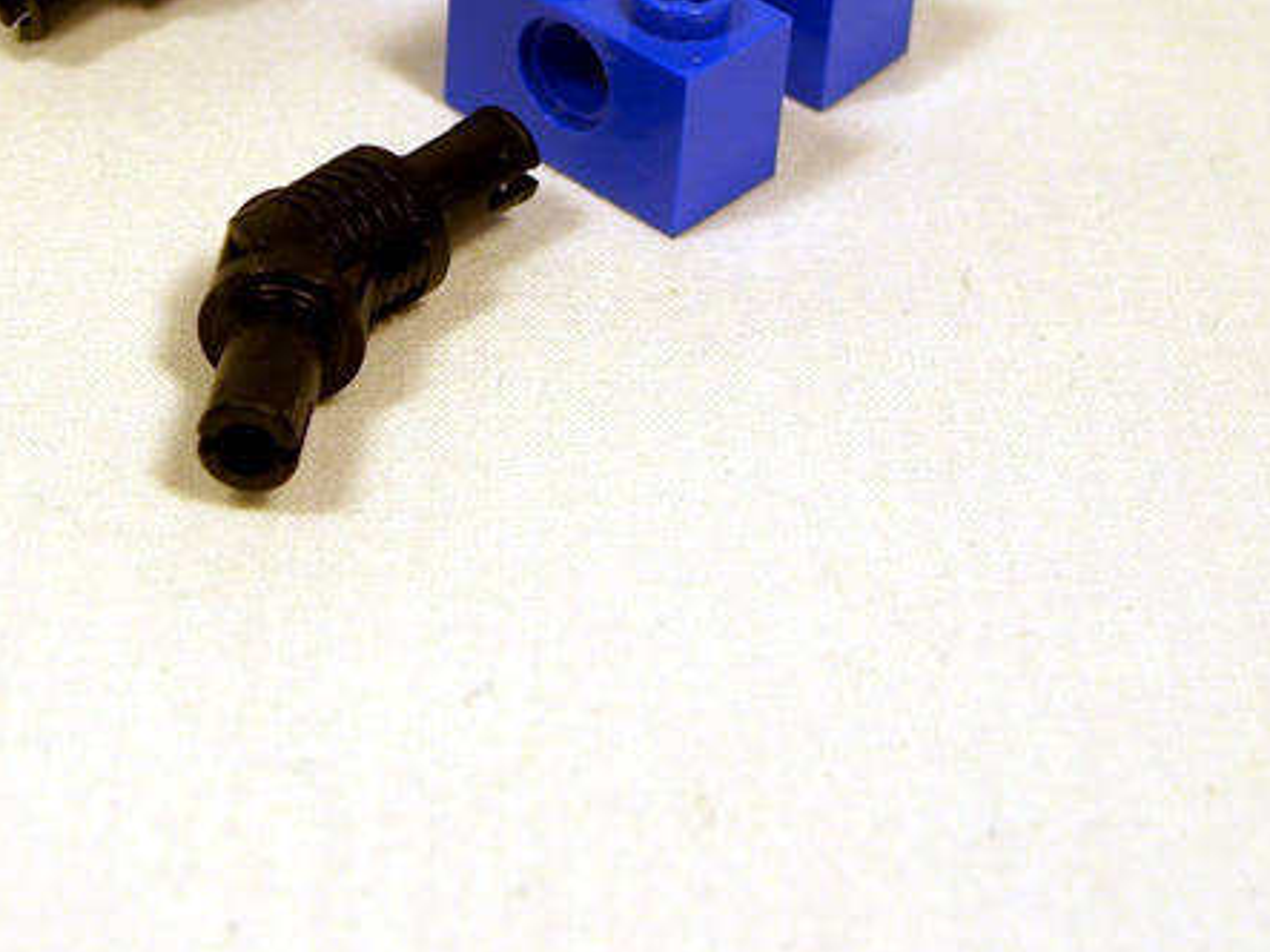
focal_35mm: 103
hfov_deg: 19.0
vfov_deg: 14.3
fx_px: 3778
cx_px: 430
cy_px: 215
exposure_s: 1/80
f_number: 3.6
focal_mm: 11.8
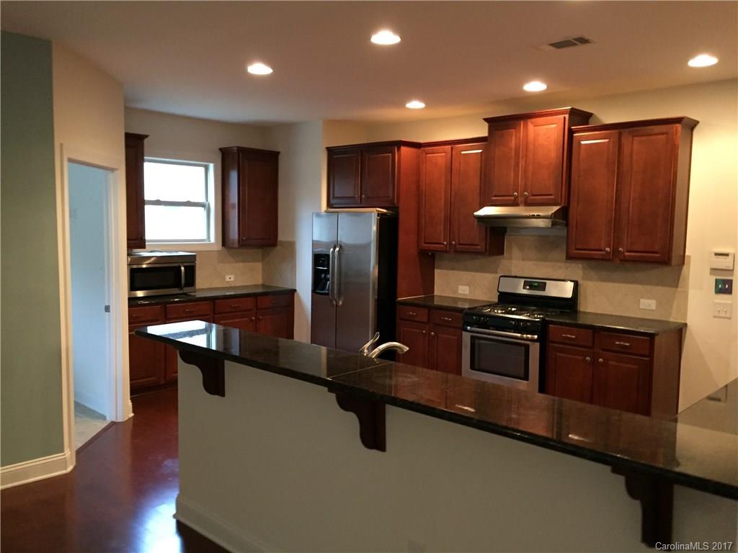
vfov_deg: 48.2
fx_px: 618
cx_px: 369
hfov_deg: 61.7
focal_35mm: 29
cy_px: 276
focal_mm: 4.15
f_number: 2.2
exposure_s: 1/17
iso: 250
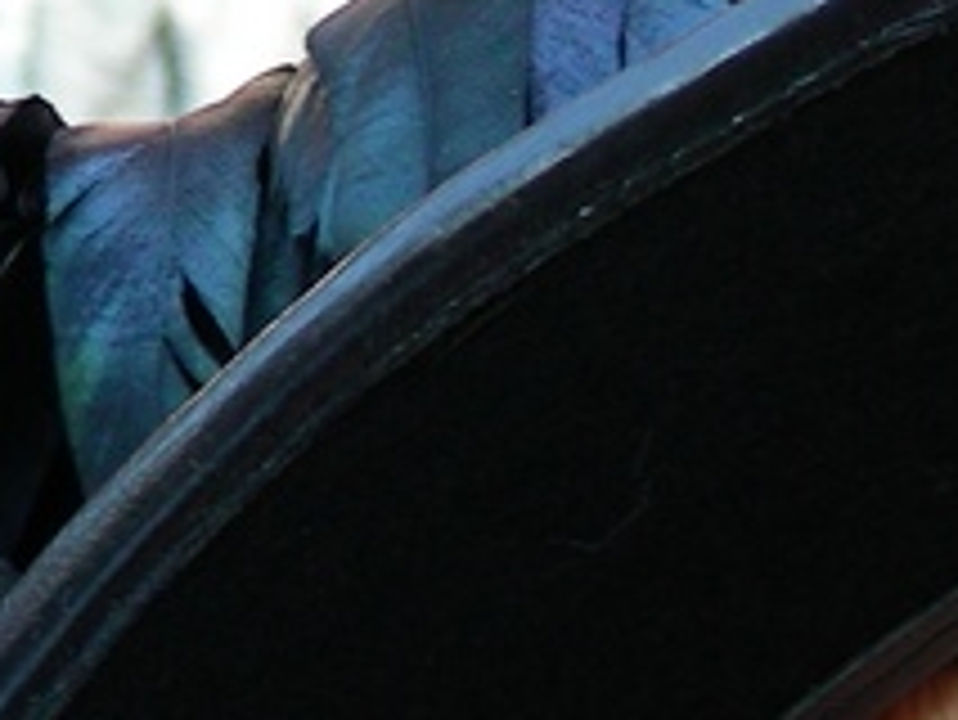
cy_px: 1224
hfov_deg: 2.8
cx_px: 1583
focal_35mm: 712
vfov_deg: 2.1
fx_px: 19716
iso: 50
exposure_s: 1/53.6
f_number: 3.5
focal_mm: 24.7
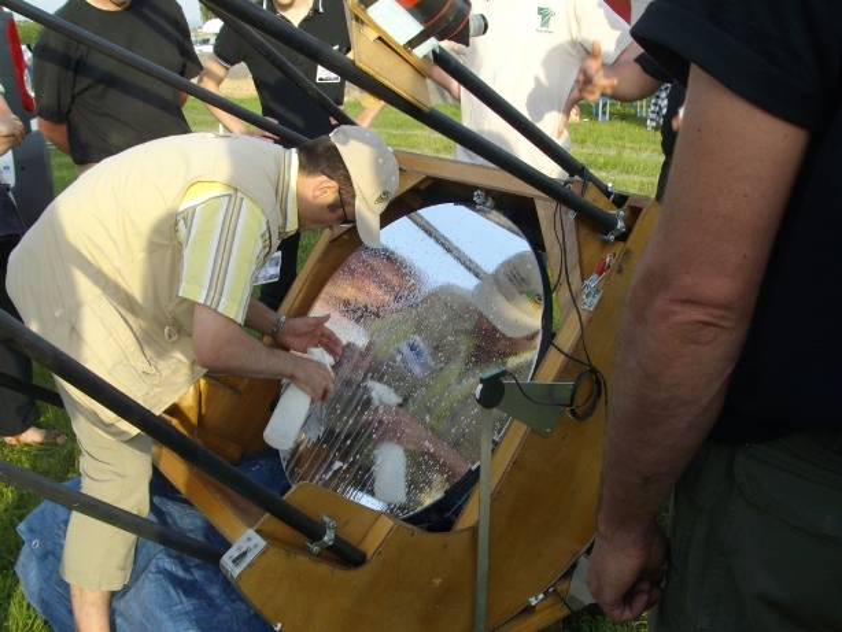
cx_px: 421
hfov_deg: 51.3
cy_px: 316
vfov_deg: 39.7
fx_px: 876
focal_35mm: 36
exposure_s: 1/125
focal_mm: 6
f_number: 4.8
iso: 80
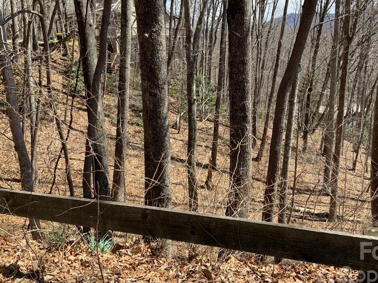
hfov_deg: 52.4
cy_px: 136
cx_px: 222
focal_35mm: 35
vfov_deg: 40.7
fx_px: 382
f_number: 1.8
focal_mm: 3
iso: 16
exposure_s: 1/606
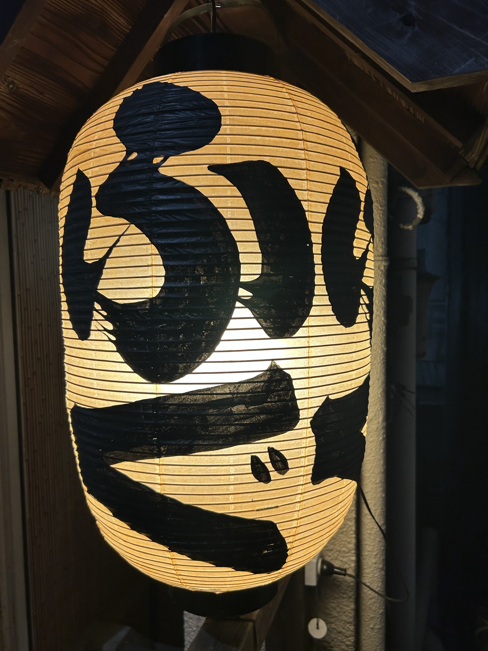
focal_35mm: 26
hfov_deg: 53.1
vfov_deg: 67.3
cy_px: 326
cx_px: 244
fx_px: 489
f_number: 1.5
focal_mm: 5.7
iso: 100
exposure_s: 1/50
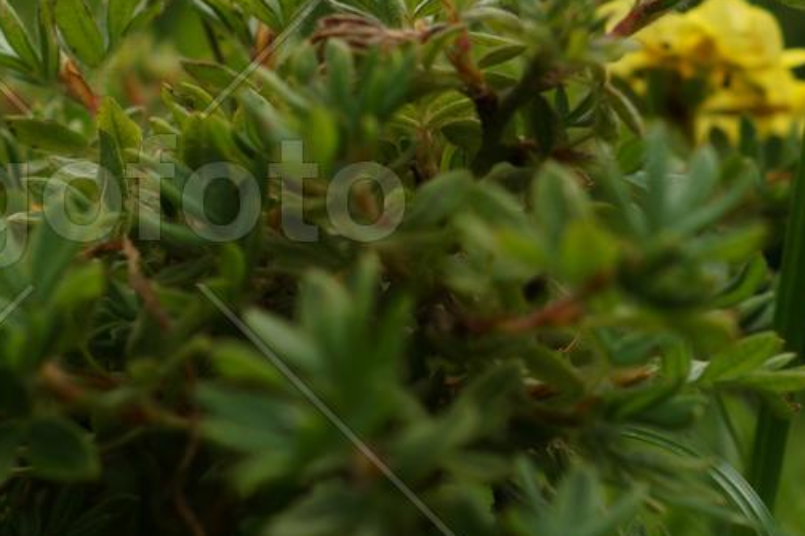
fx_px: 2906
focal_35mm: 130
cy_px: 202
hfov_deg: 15.6
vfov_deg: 10.5
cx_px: 115
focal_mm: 50
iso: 100
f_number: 4.5
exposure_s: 1/160
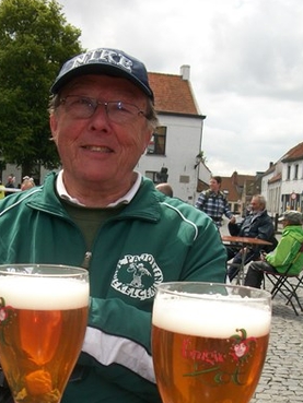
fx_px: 607
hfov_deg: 27.9
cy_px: 310
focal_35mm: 52
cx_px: 101
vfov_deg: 35.8
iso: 80
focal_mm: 5.7
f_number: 8.8
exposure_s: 1/125
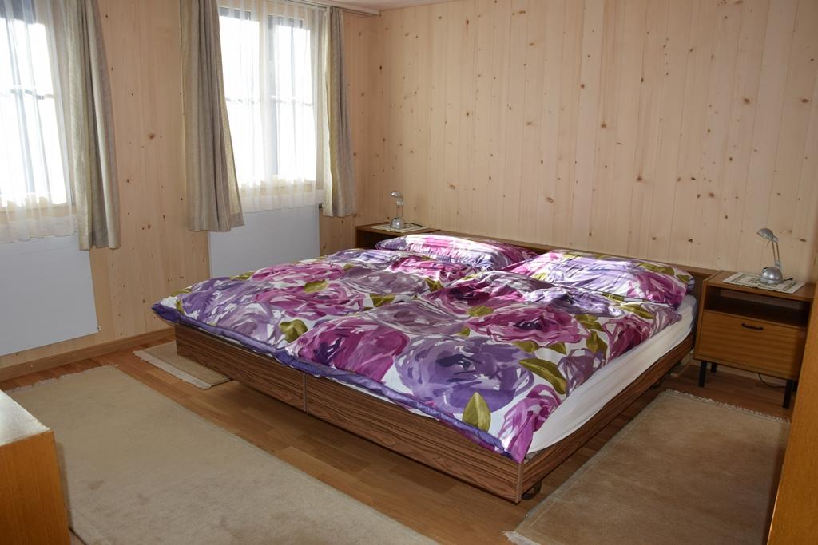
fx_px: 614
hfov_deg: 67.4
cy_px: 272
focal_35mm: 27
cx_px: 409
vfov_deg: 47.9
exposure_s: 1/125
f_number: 5.6
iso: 125
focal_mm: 18
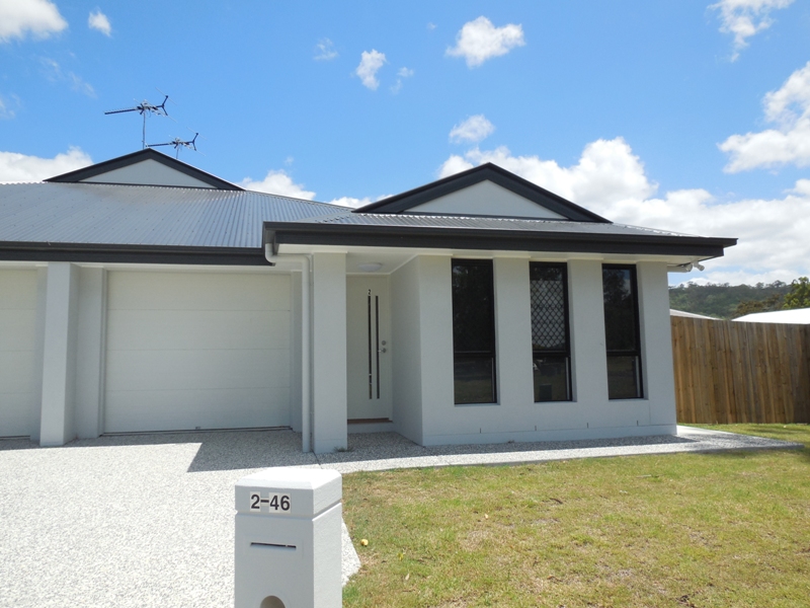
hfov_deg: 69.4
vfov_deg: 54.9
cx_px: 405
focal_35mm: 25
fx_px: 585
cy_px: 304
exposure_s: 1/1600
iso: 125
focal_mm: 4.5
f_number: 3.1
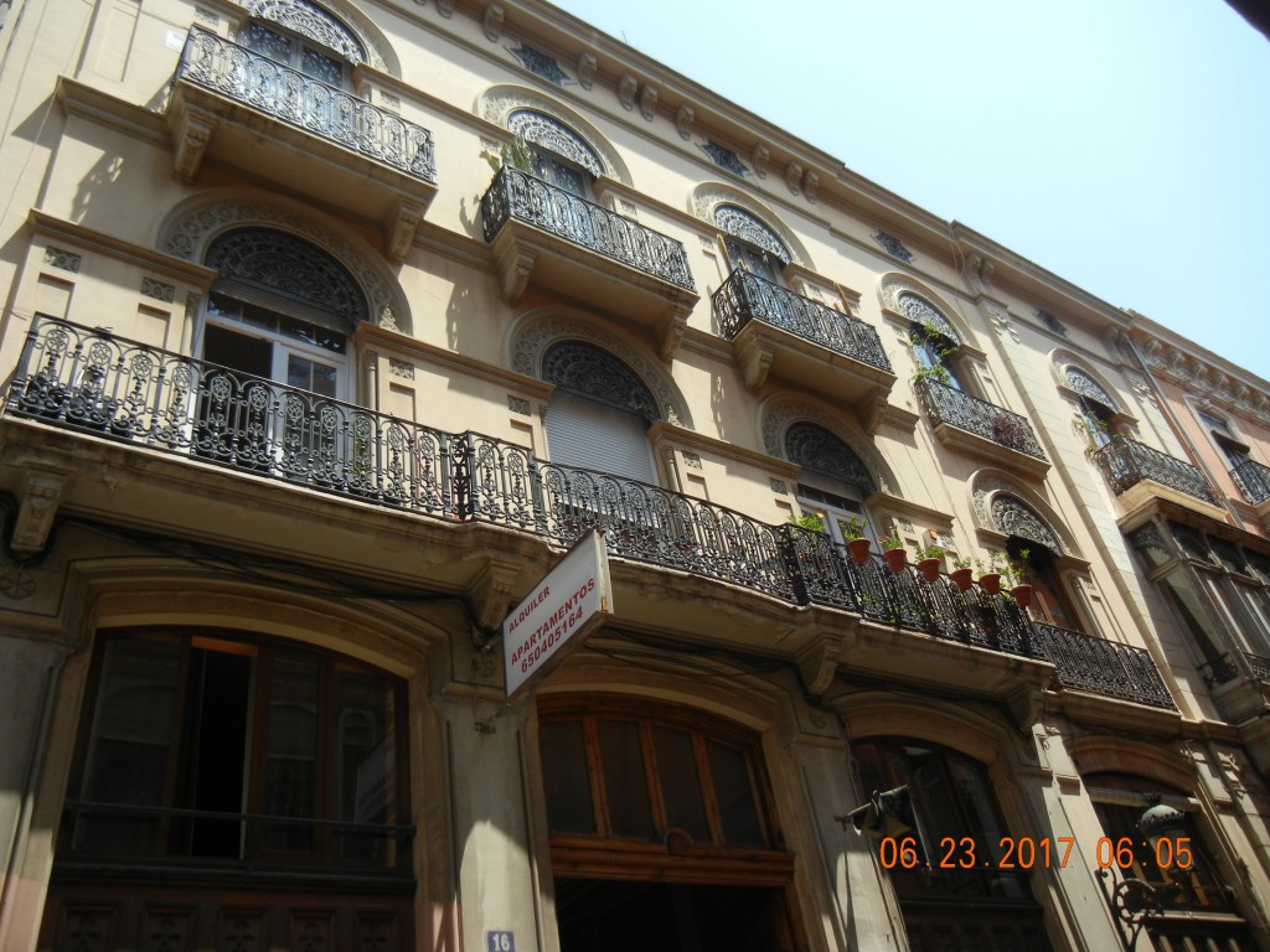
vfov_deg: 46.8
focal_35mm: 30
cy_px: 476
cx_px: 635
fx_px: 1101
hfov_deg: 60.0
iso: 160
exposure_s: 1/900
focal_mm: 5.4
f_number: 3.5
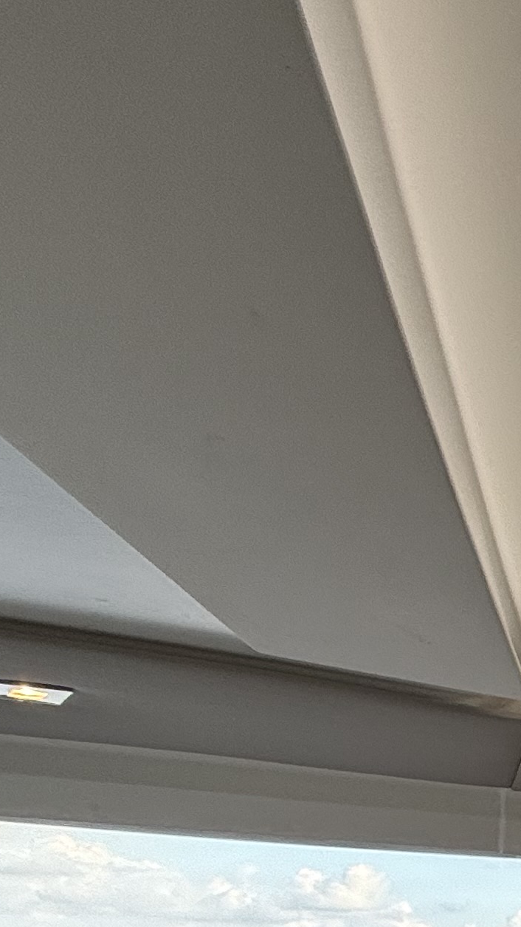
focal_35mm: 49
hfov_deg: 14.0
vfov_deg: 34.9
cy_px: 1067
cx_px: 1323
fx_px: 1203
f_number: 2.2
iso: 64
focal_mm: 2.22
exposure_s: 1/145
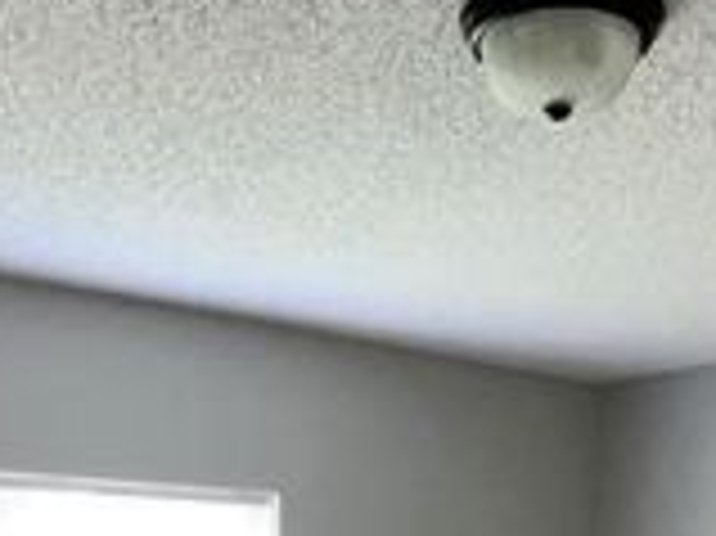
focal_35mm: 62
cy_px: 905
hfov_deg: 31.2
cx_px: 412
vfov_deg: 19.2
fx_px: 1281
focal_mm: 2.22
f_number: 2.2
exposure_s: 1/180
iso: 400
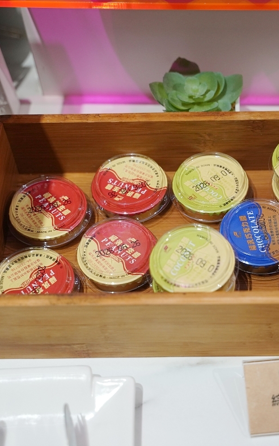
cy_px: 224
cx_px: 226
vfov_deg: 28.2
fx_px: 888
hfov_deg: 17.7
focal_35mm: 73
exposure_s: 1/160
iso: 1600
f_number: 3.5
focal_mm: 47
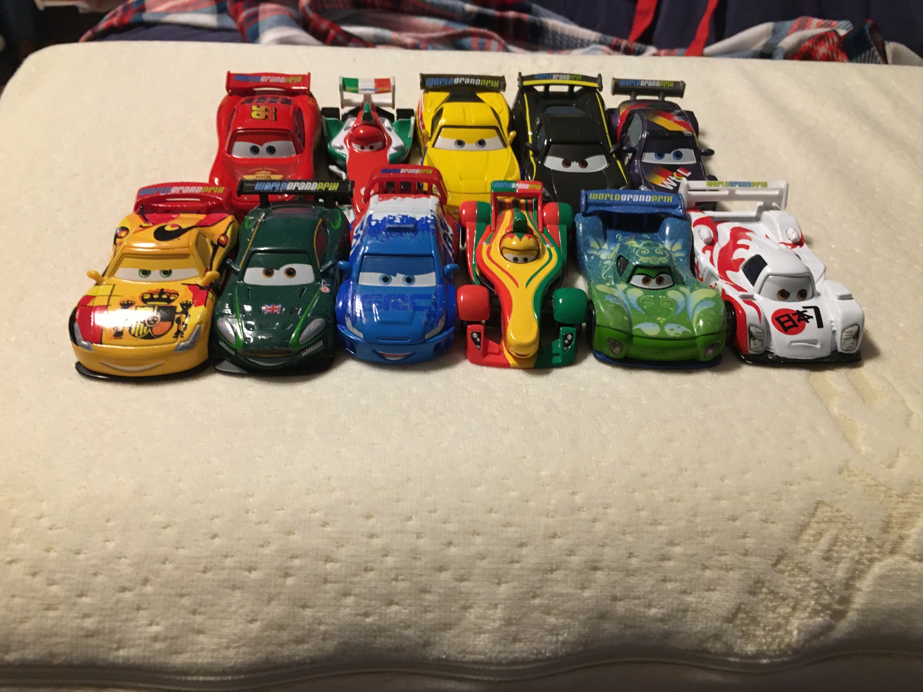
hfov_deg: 61.7
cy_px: 346
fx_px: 773
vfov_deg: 48.2
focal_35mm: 29
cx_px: 462
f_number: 2.2
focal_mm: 4.15
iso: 160
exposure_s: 1/30
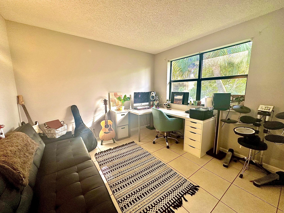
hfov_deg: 102.1
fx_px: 115
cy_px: 106
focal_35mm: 14
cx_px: 142
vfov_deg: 85.7
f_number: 2.2
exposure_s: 1/99
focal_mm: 2.22
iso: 125
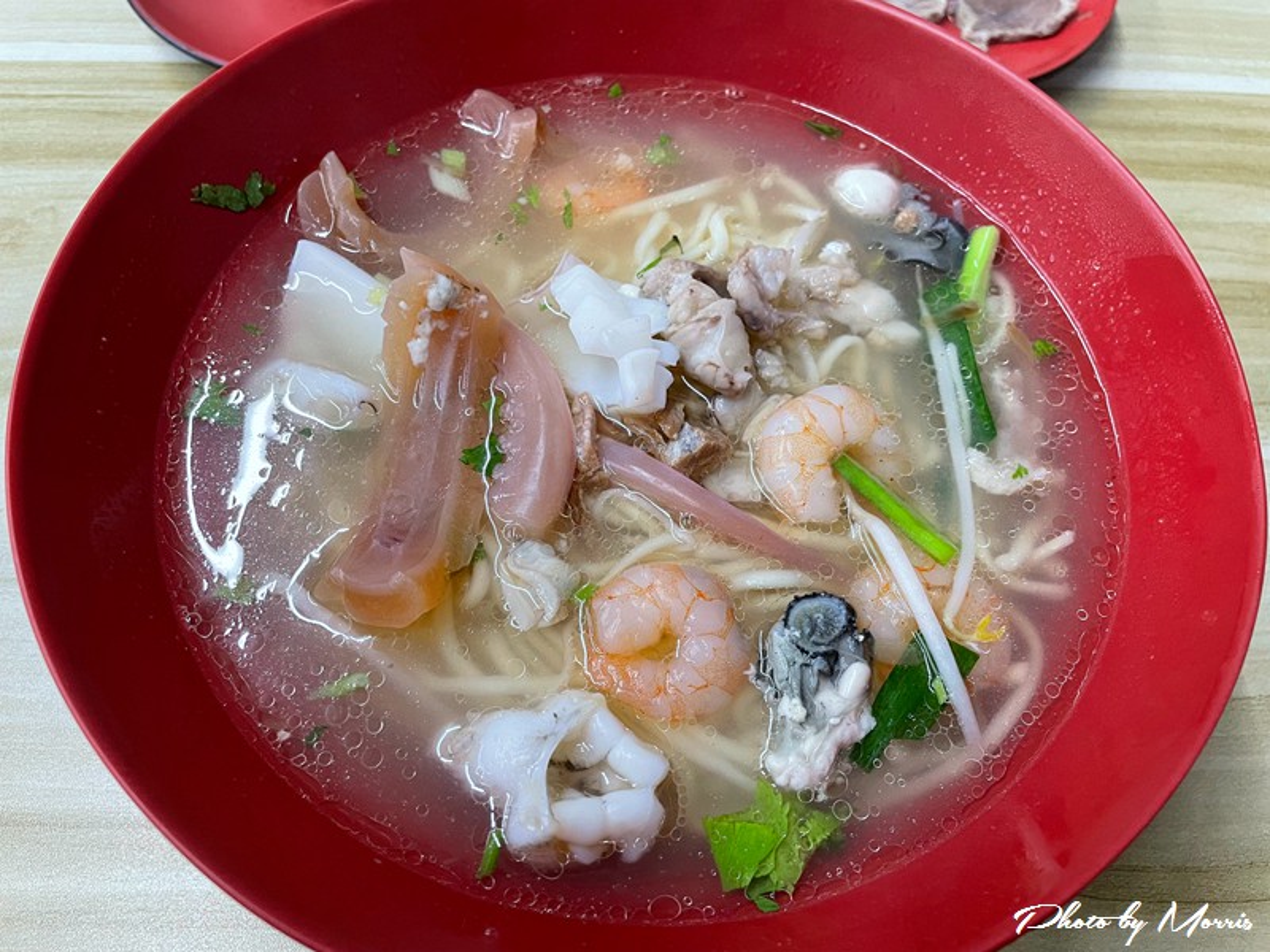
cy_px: 476
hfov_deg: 67.3
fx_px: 954
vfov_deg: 53.1
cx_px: 635
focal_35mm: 26
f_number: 1.6
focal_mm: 4.2
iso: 160
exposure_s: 1/60
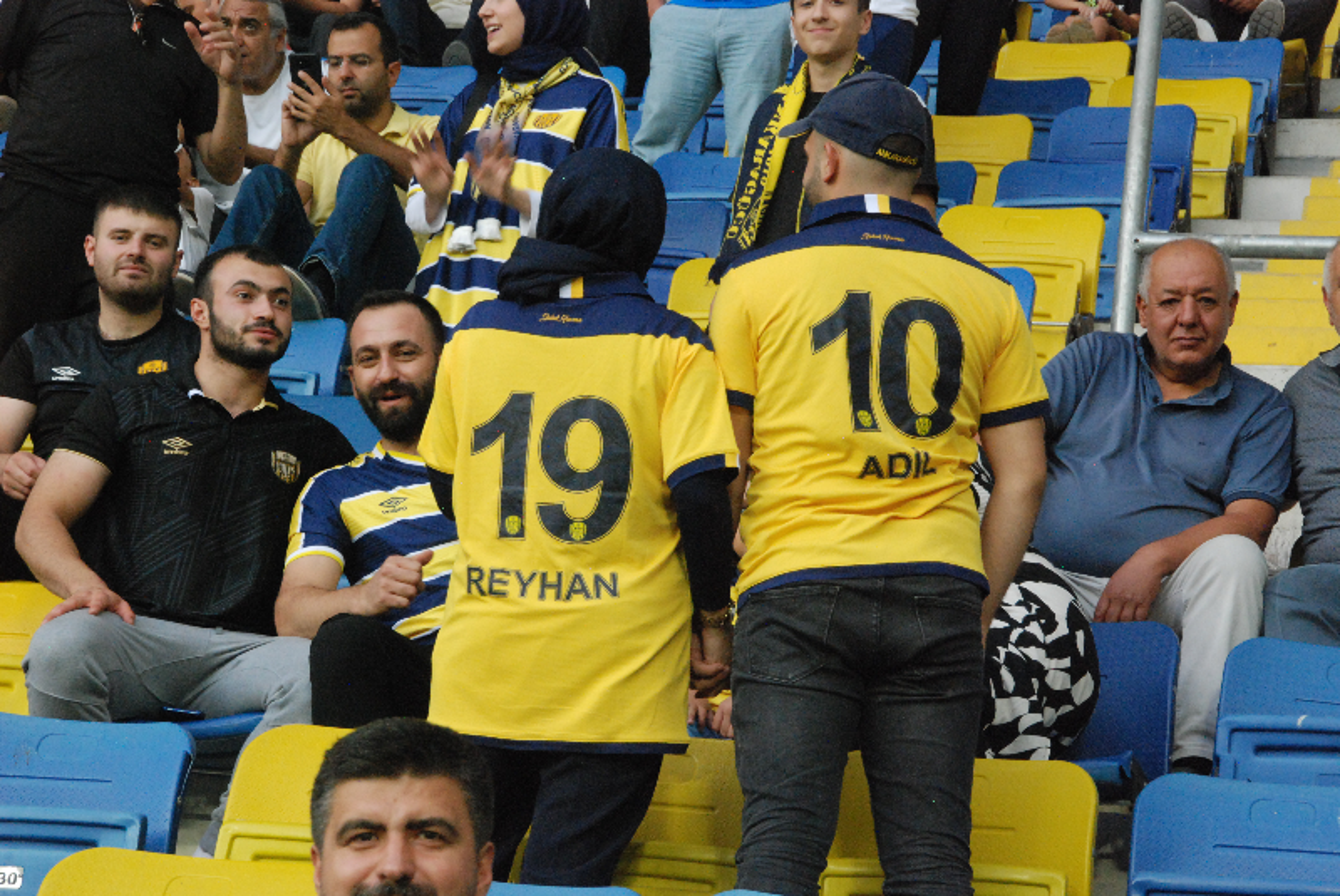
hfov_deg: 17.0
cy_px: 448
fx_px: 4471
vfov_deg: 11.4
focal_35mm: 120
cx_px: 670
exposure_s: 1/40
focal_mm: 80
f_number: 13
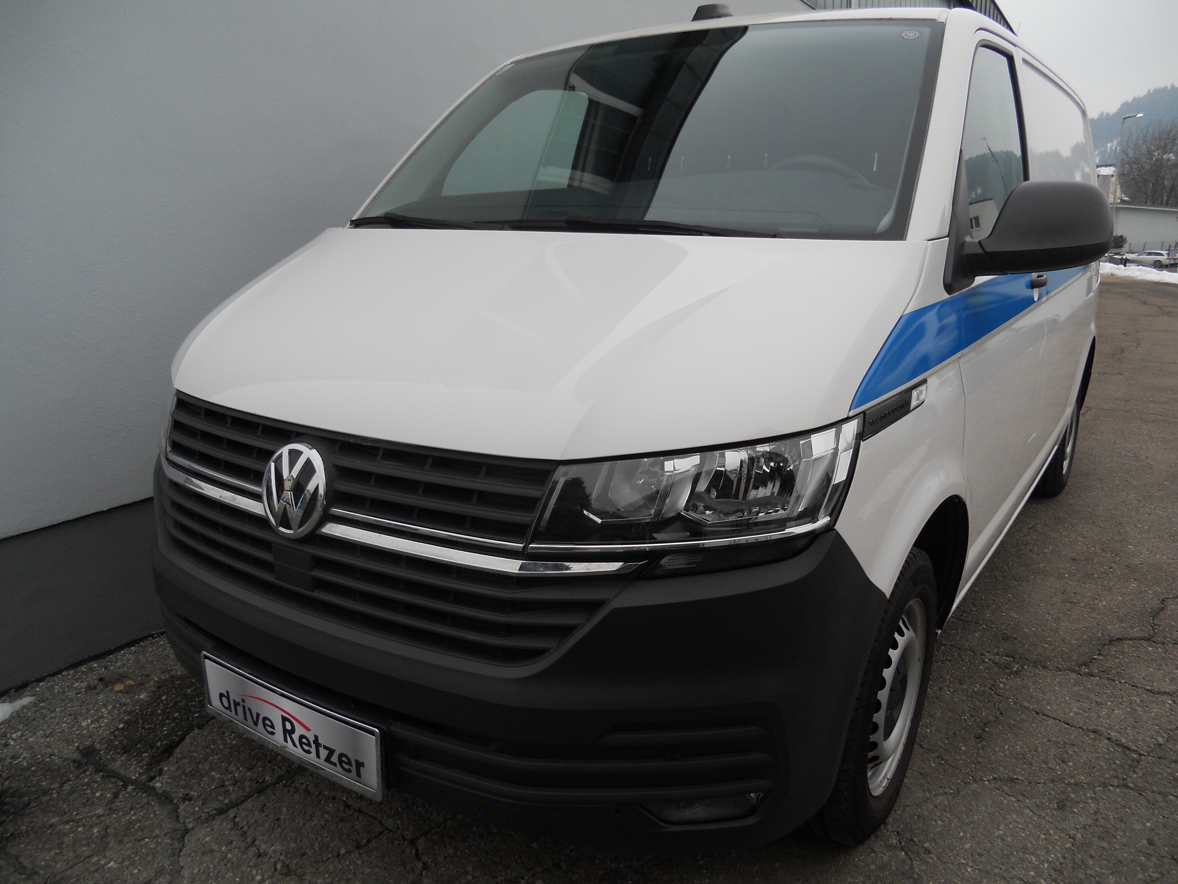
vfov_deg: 51.4
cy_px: 442
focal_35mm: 27
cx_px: 589
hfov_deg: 65.3
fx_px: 919
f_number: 3.2
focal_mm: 4.9
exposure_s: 1/100
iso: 80
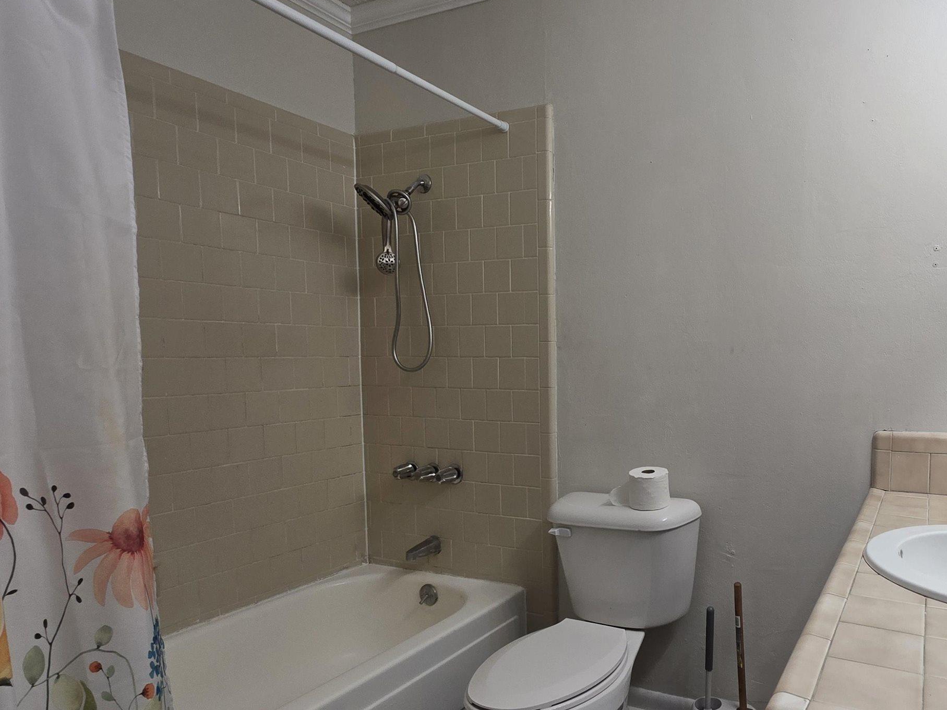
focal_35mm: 22
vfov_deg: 60.9
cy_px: 401
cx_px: 685
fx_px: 602
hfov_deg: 72.2
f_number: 1.9
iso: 80
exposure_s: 1/120
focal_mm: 2.2
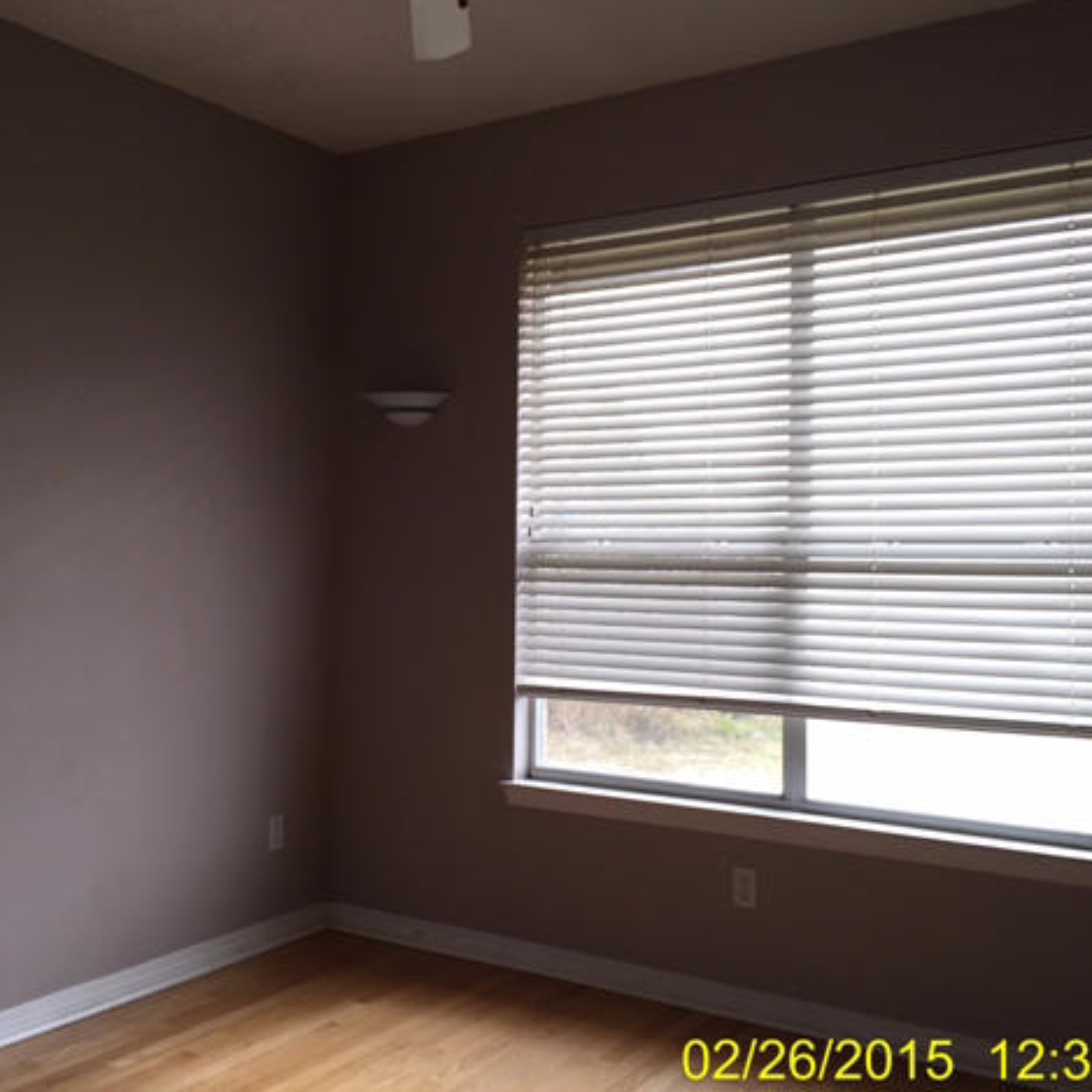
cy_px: 536
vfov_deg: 47.2
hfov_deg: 47.2
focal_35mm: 35
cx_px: 494
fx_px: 1249
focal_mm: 4.15
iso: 40
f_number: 2.2
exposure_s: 1/120
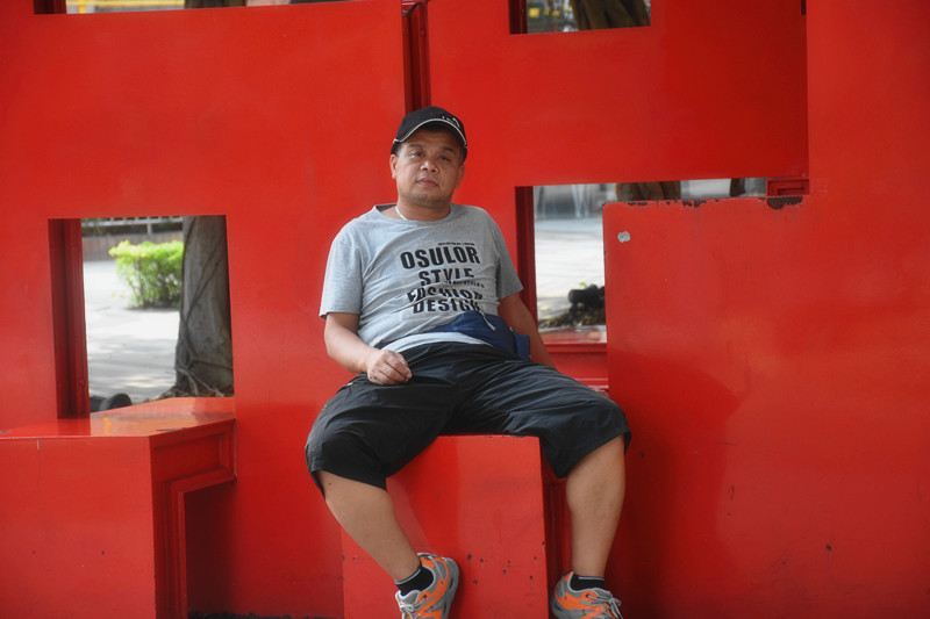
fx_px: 3293
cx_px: 465
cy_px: 310
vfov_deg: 10.7
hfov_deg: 16.1
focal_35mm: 128
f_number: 5.3
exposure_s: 1/80
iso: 200
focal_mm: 85
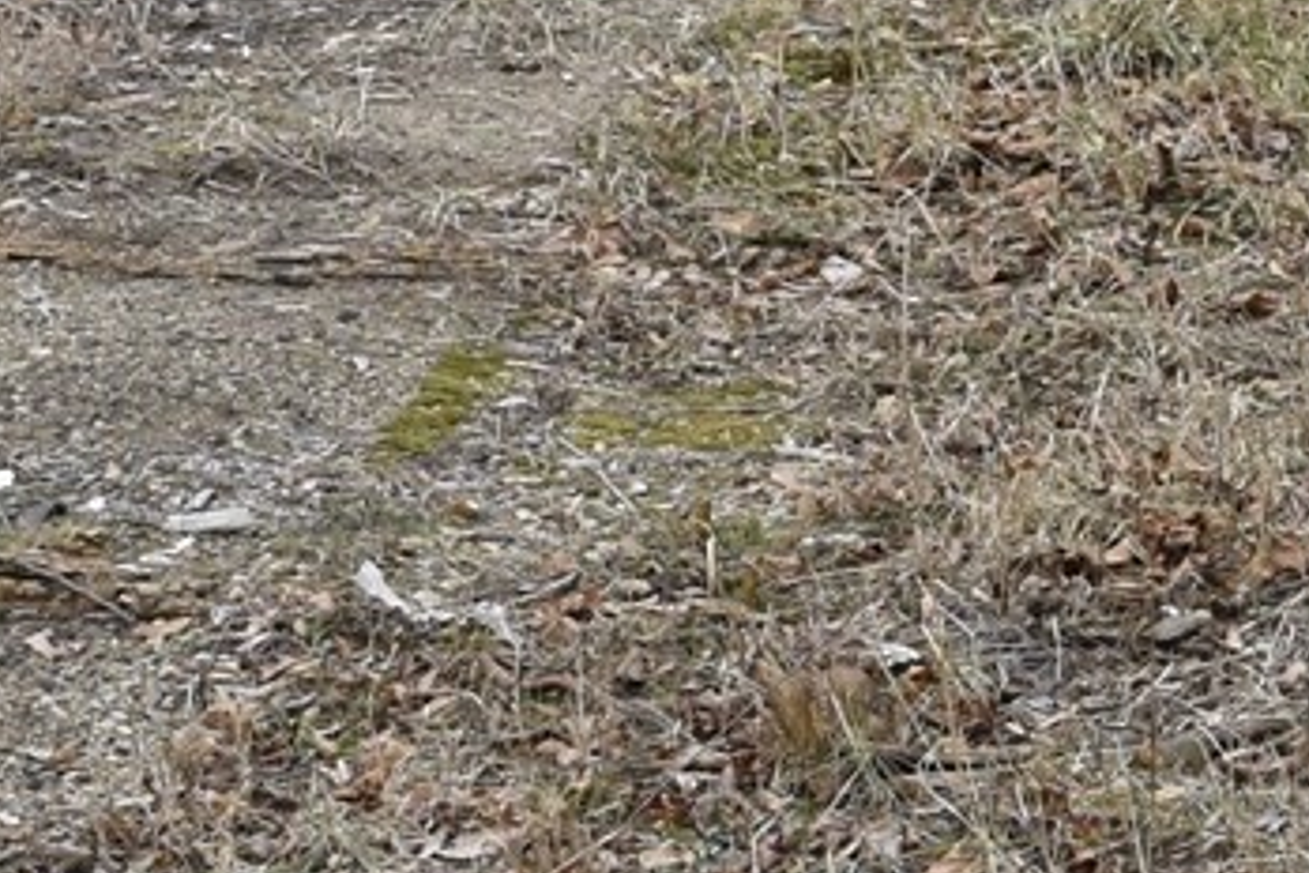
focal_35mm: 247
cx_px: 1719
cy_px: -1040
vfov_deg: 5.4
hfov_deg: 8.2
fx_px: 8980
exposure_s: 1/250
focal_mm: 28
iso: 280
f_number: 8
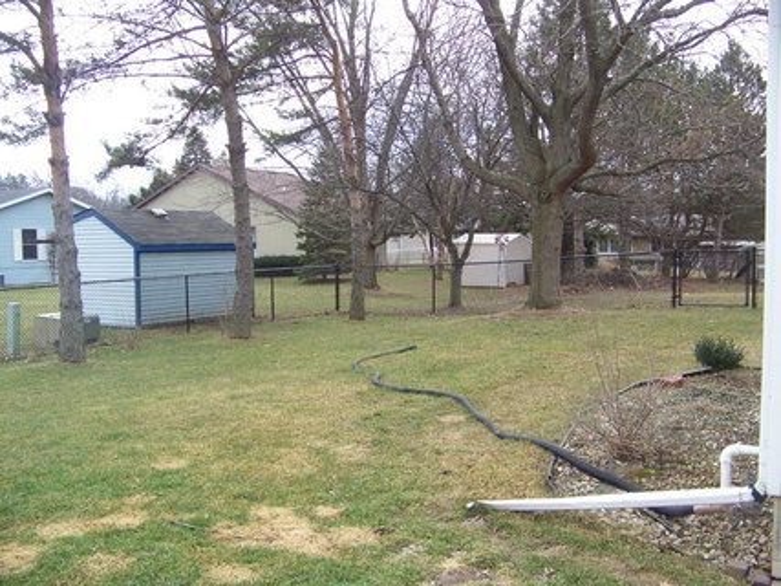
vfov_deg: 39.6
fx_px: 812
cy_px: 293
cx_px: 390
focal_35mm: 36
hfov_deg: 51.4
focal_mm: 5.85
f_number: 2.8
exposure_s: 1/250
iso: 64
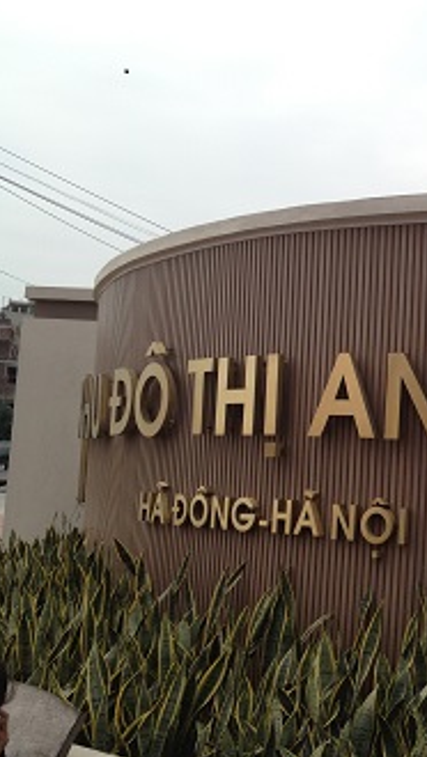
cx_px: 498
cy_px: 384
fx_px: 1045
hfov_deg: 21.6
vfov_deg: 39.8
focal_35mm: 52
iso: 50
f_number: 2.4
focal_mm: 4.28
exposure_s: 1/1727
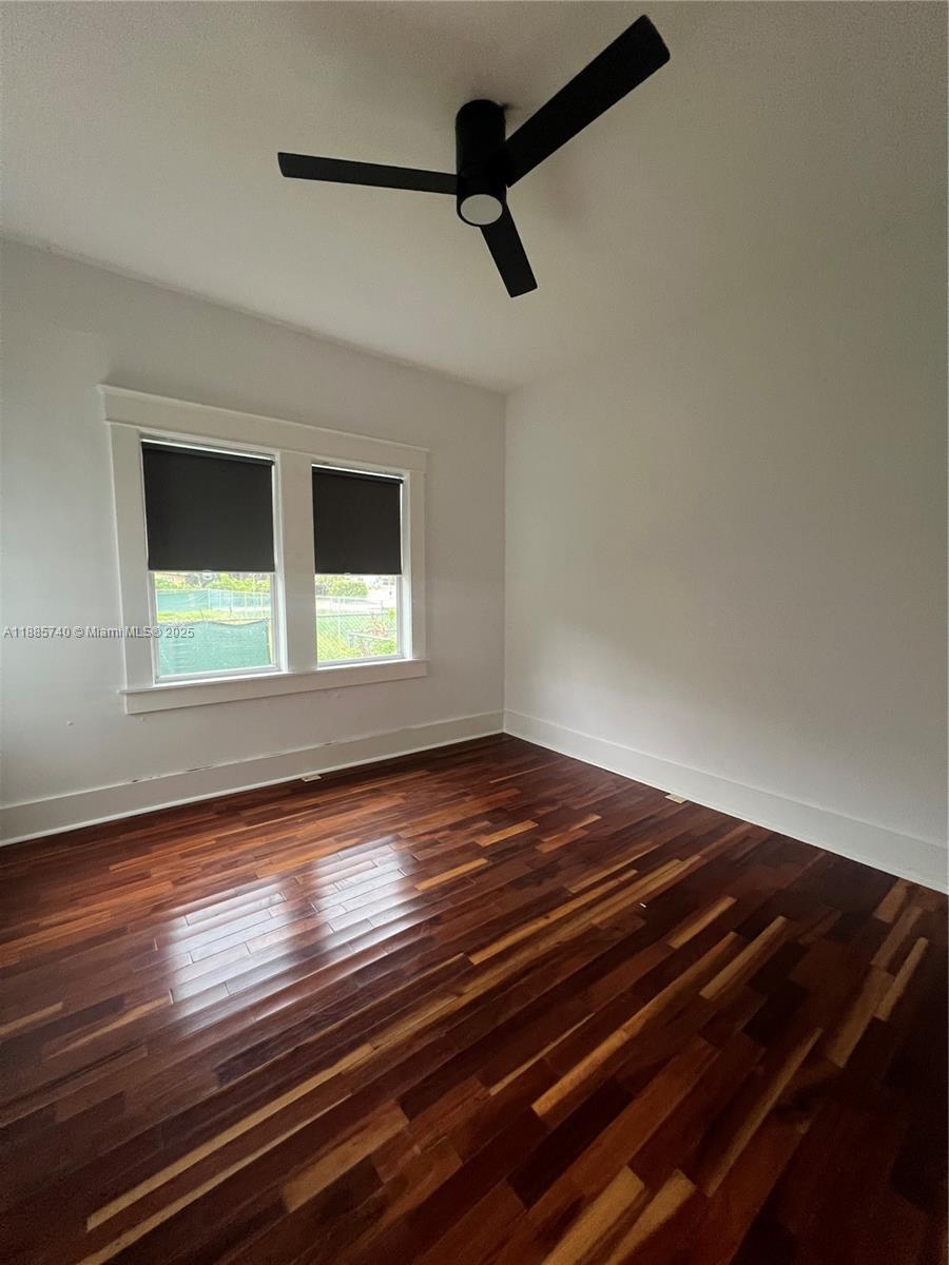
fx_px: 475
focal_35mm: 13
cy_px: 632
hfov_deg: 89.9
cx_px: 474
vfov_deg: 106.2
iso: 400
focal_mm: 1.57
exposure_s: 1/60
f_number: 1.8
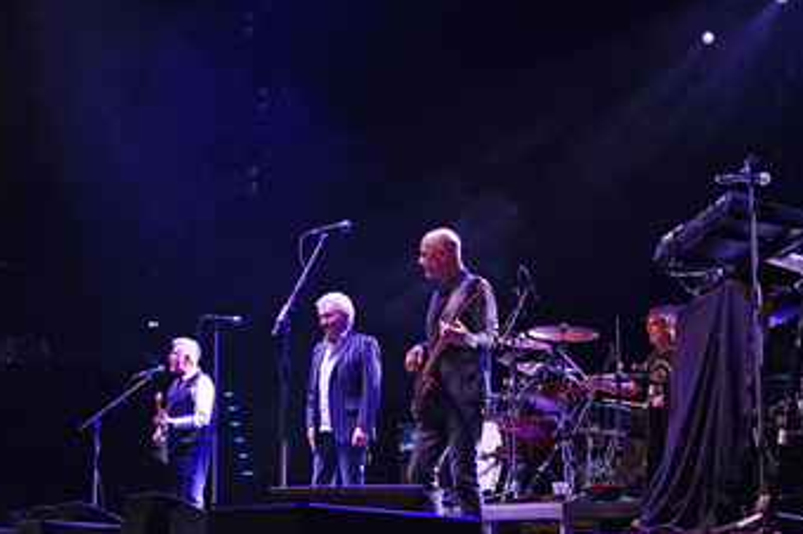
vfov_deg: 22.2
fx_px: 1359
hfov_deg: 32.7
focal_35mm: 61
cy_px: 272
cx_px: 521
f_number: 5
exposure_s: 1/200
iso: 3200
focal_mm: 46
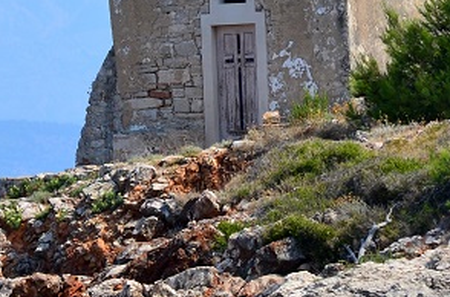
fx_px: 9217
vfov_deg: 1.8
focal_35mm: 740
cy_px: -11
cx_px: 64
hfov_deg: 2.8
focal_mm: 145
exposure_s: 1/2000
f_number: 5.6
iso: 400
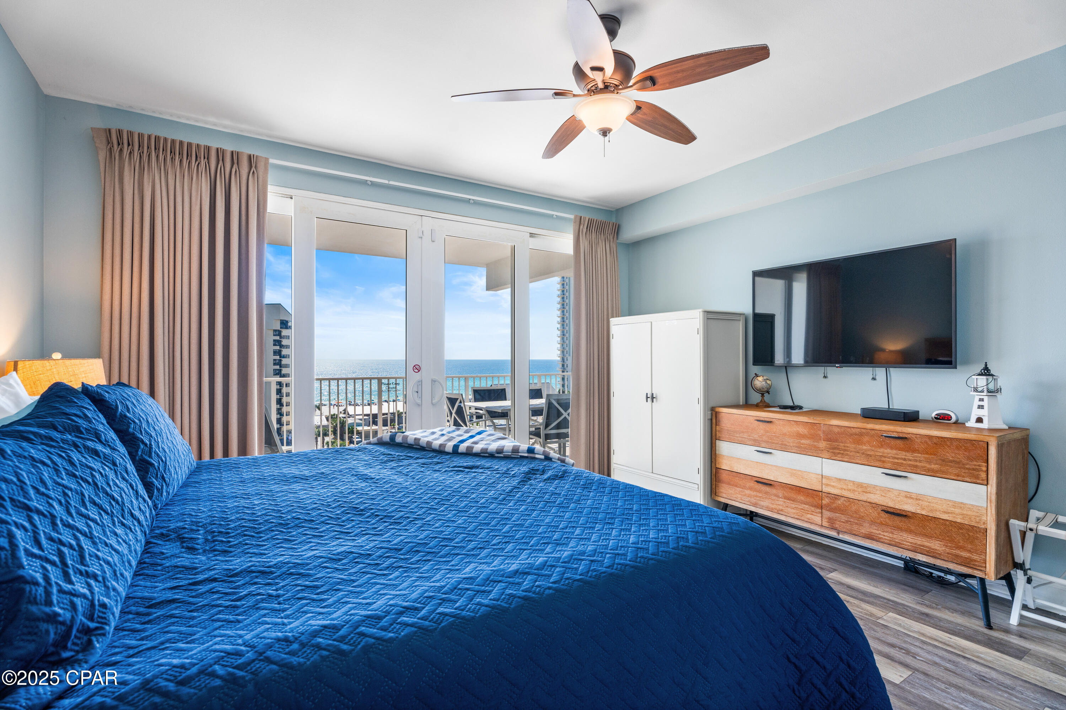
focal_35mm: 17
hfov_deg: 93.3
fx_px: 503
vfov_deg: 70.4
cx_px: 533
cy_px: 355
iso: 100
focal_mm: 17
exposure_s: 1/50
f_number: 8
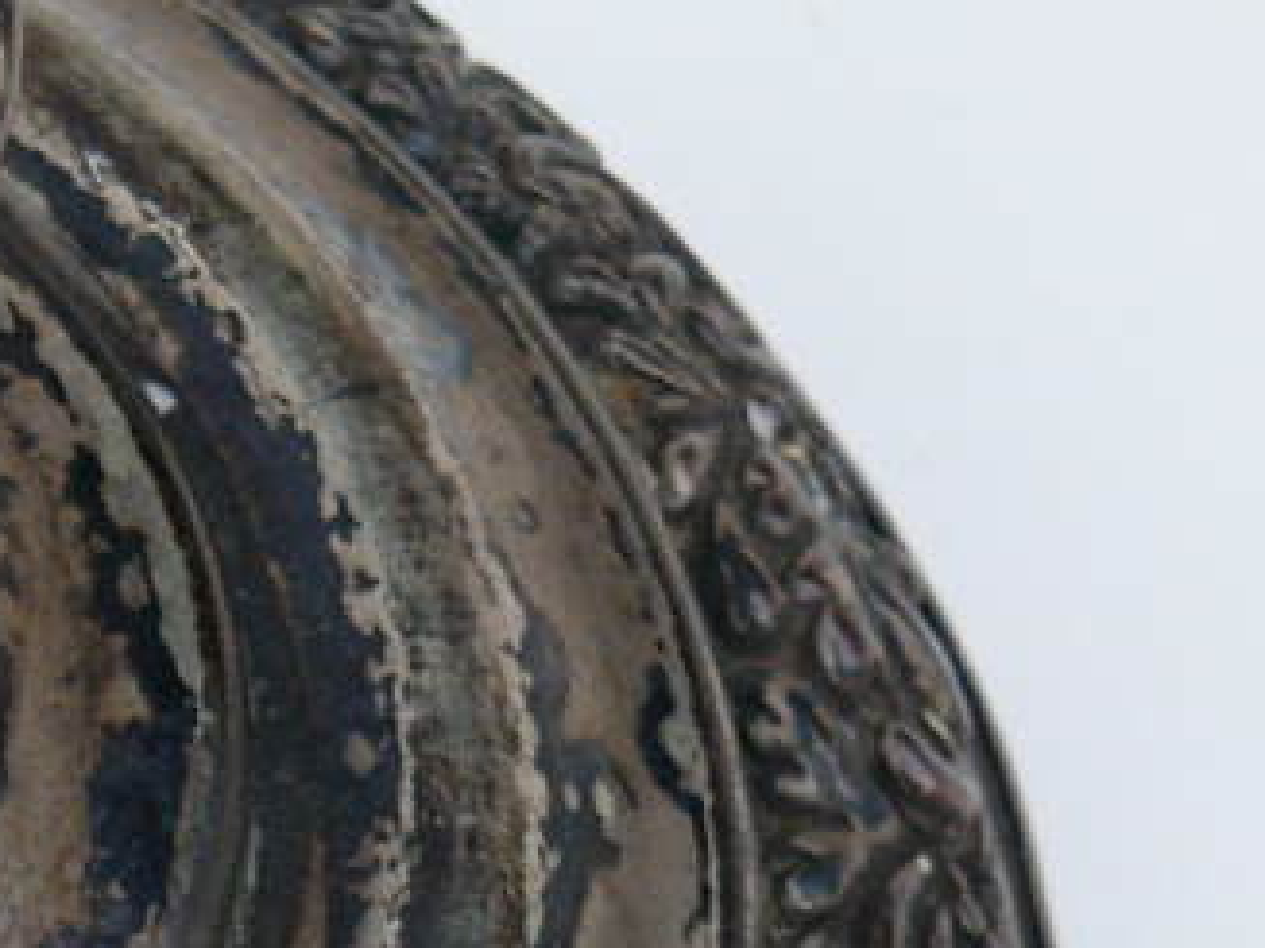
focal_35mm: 137
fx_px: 5005
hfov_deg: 13.5
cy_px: 1668
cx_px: -704
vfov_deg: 10.2
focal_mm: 7.4
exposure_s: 1/80
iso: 100
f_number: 2.8
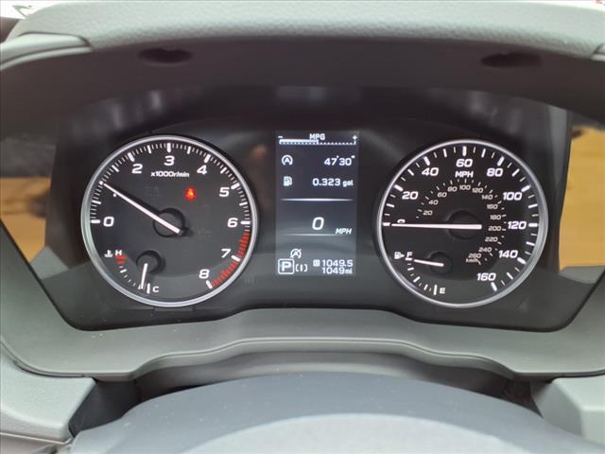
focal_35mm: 27
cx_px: 302
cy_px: 227
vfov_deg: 51.4
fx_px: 472
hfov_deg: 65.3
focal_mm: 3.58
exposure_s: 1/50
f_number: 1.9
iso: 160
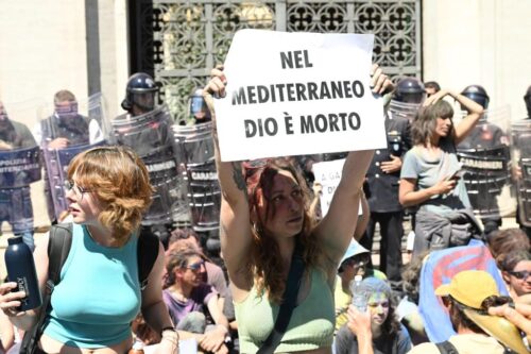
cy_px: 177
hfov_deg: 38.2
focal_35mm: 52
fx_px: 767
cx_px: 266
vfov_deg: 26.0
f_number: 5.6
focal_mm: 52
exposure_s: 1/400
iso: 450
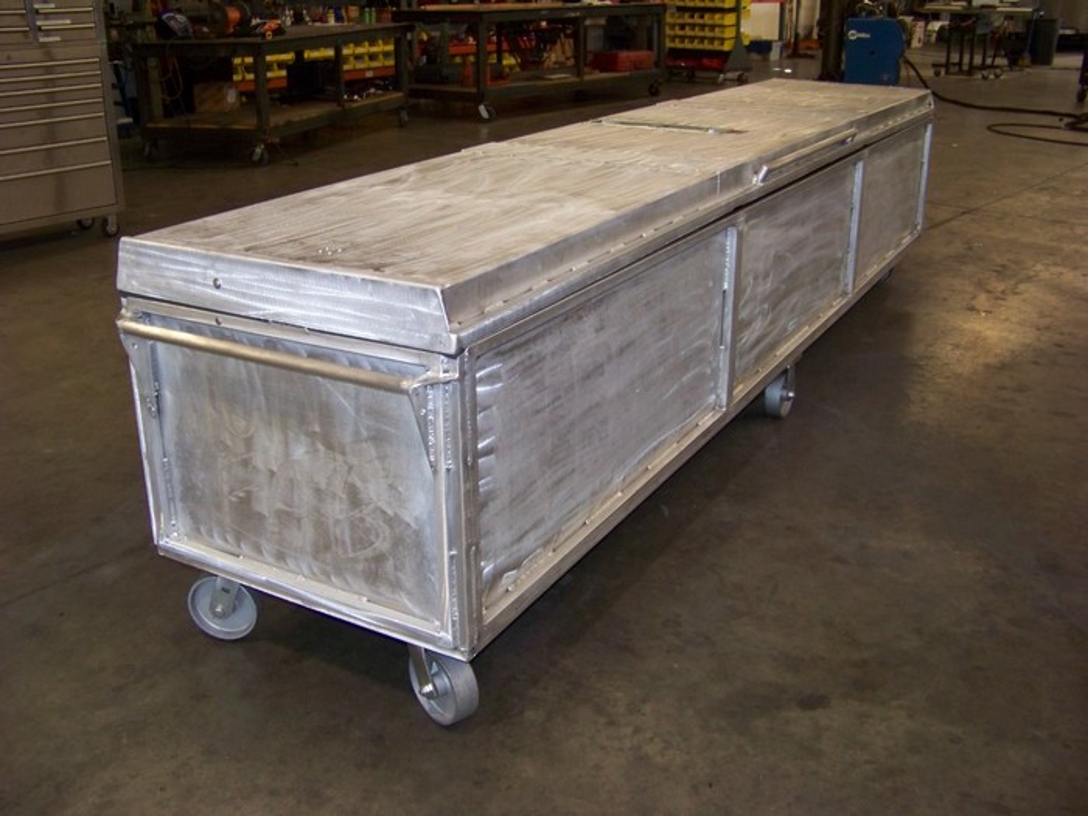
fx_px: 1131
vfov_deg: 39.7
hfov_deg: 51.4
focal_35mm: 36
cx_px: 544
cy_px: 408
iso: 200
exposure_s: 1/30
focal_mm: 5.85
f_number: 2.8
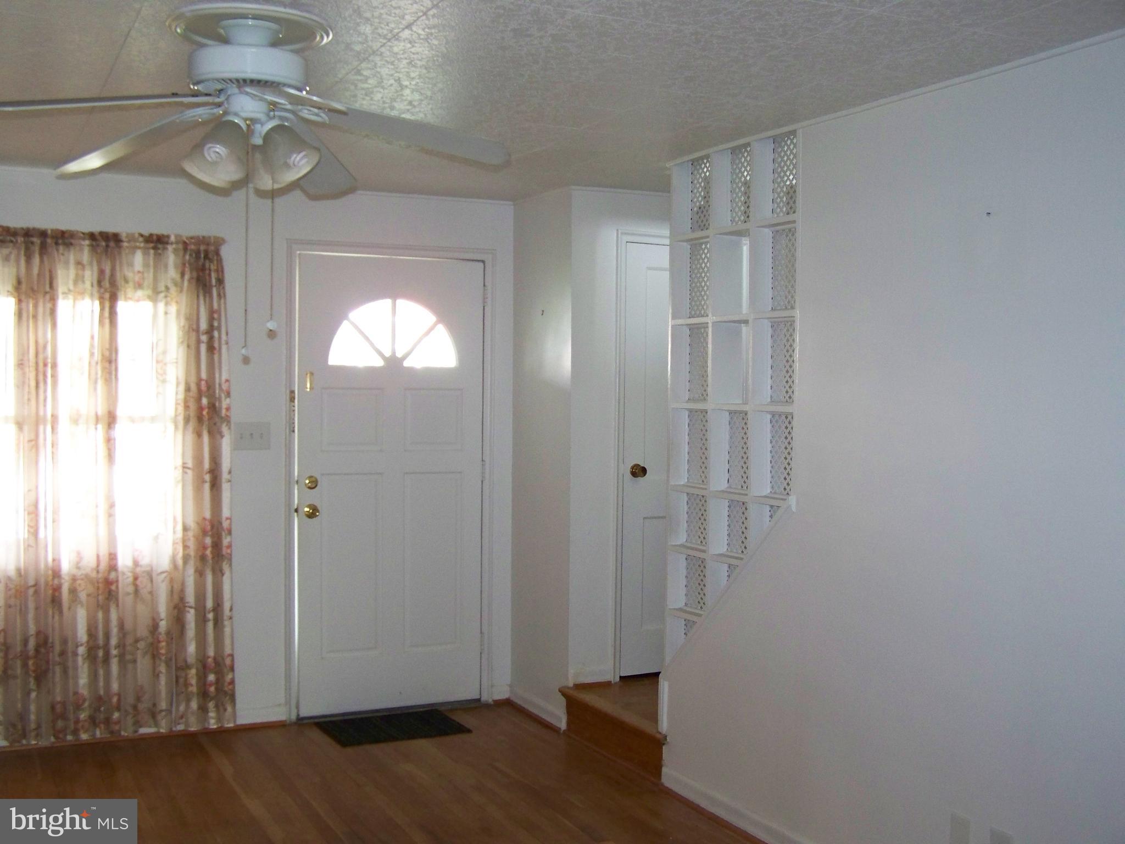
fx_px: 1235
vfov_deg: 37.7
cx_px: 562
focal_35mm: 38
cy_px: 422
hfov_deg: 49.0
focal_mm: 6.3
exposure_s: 1/30
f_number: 2.8
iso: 200
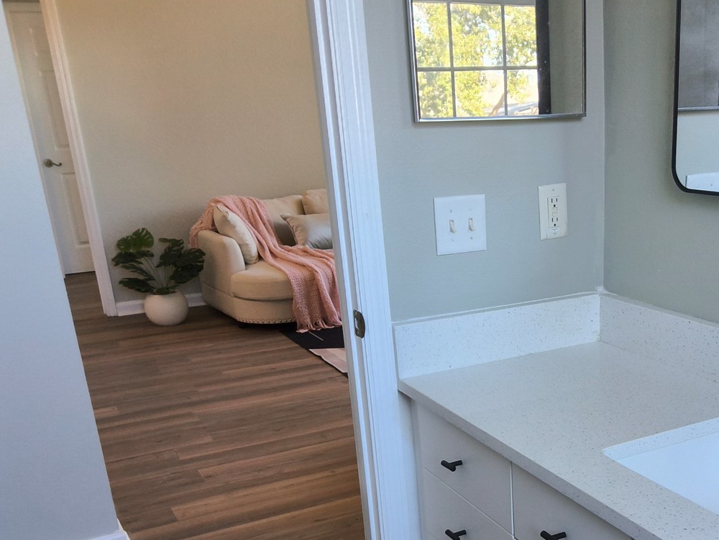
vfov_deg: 34.9
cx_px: 546
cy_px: 428
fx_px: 831
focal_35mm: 40
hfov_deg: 45.1
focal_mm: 3.08
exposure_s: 1/120
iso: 160
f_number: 2
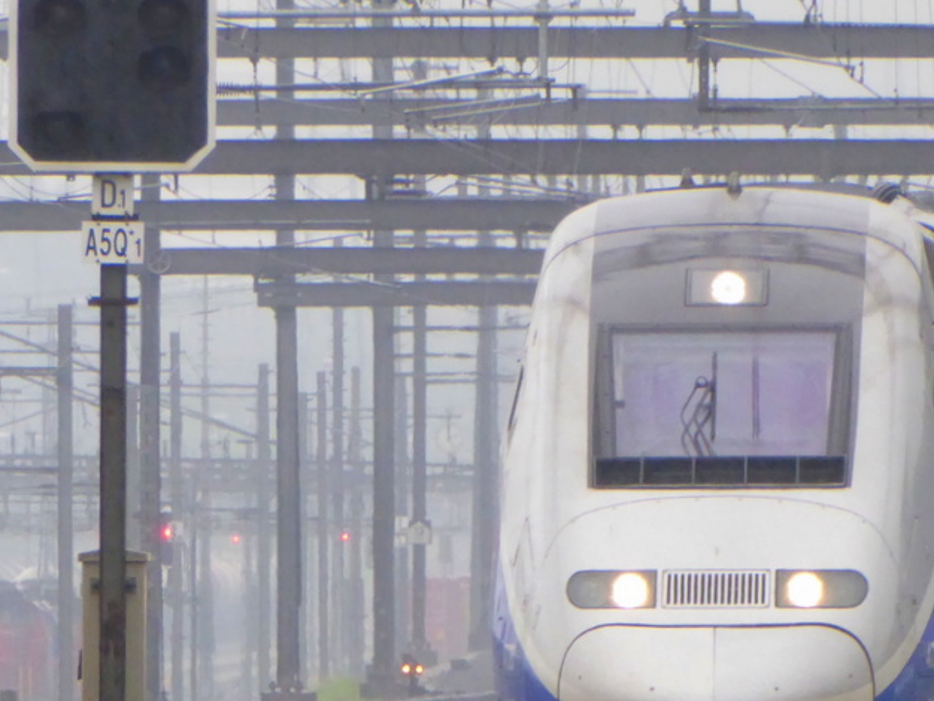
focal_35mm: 1360
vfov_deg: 1.1
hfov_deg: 1.5
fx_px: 36709
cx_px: 673
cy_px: 337
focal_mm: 114.4
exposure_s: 1/250
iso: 640
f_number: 6.2
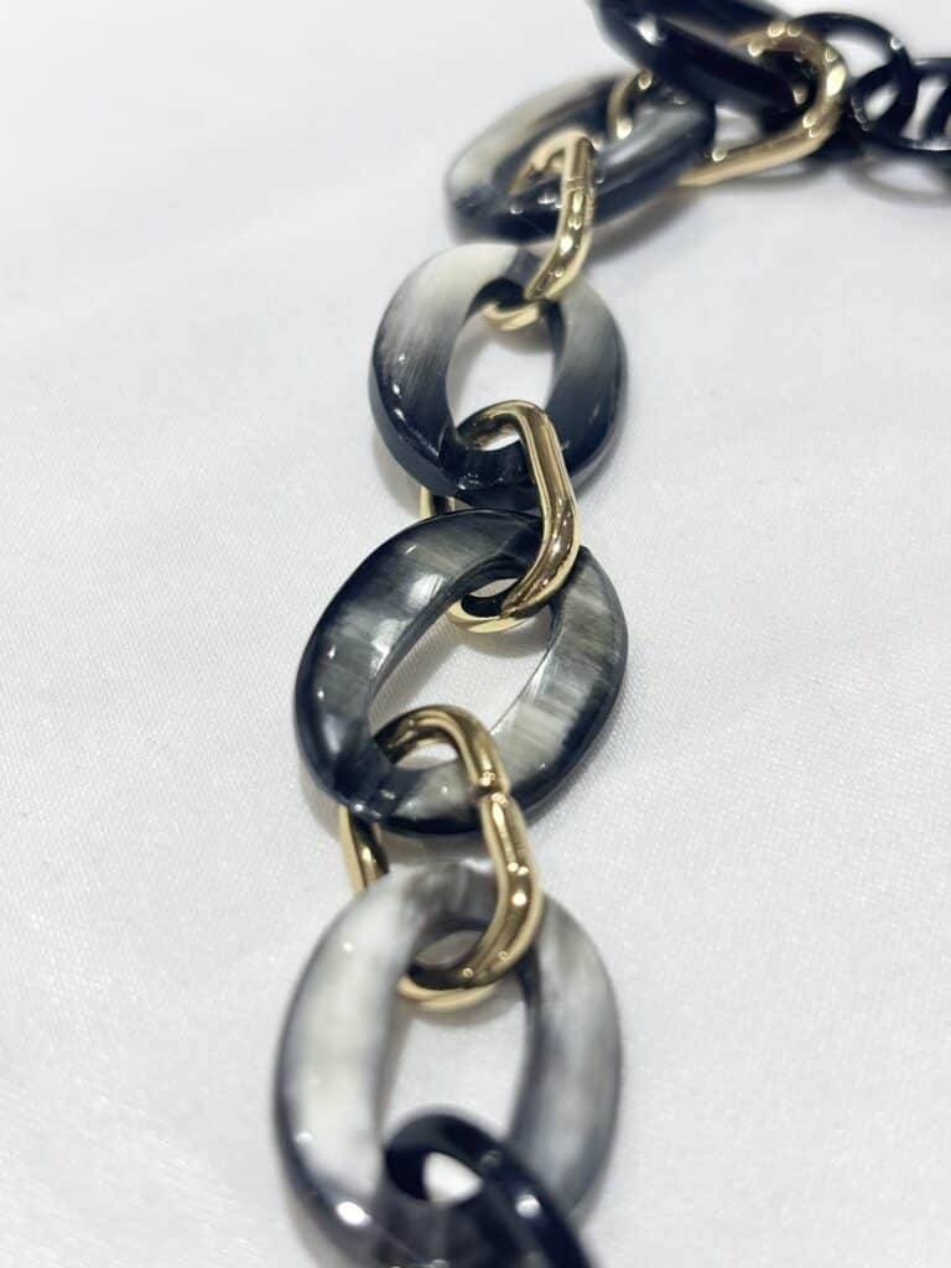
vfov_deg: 36.8
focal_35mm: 52
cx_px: 476
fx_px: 1905
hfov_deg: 28.0
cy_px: 634
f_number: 1.6
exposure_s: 1/211
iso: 32
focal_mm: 5.96
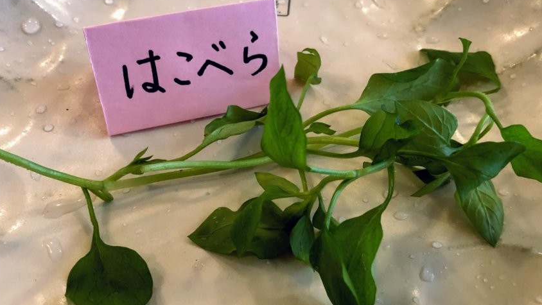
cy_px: 155
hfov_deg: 54.0
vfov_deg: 32.0
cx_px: 258
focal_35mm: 37
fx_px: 532
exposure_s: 1/15
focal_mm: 3.99
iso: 80
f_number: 1.8
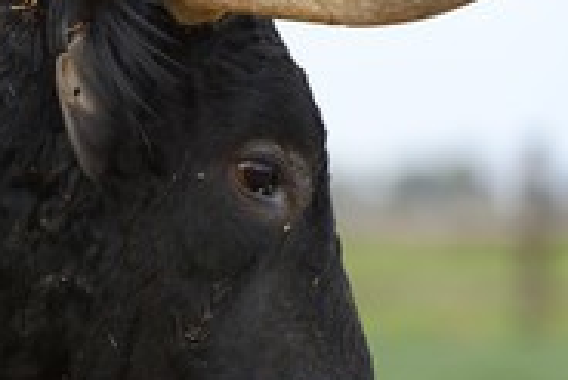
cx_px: 167
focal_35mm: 399
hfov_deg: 5.2
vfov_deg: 3.5
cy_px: 207
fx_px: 6300
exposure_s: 1/500
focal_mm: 175
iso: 800
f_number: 3.5
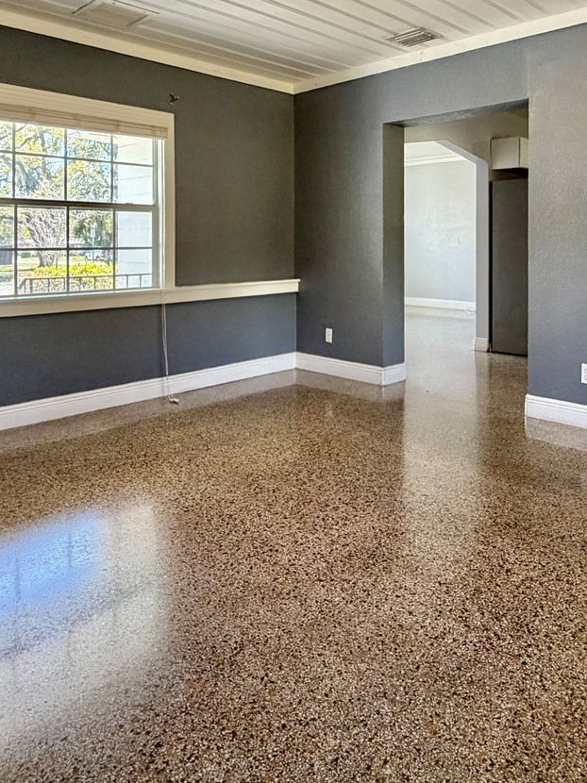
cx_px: 348
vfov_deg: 63.0
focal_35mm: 27
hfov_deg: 51.0
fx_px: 611
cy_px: 237
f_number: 2.2
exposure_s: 1/121
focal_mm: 2.22
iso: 320
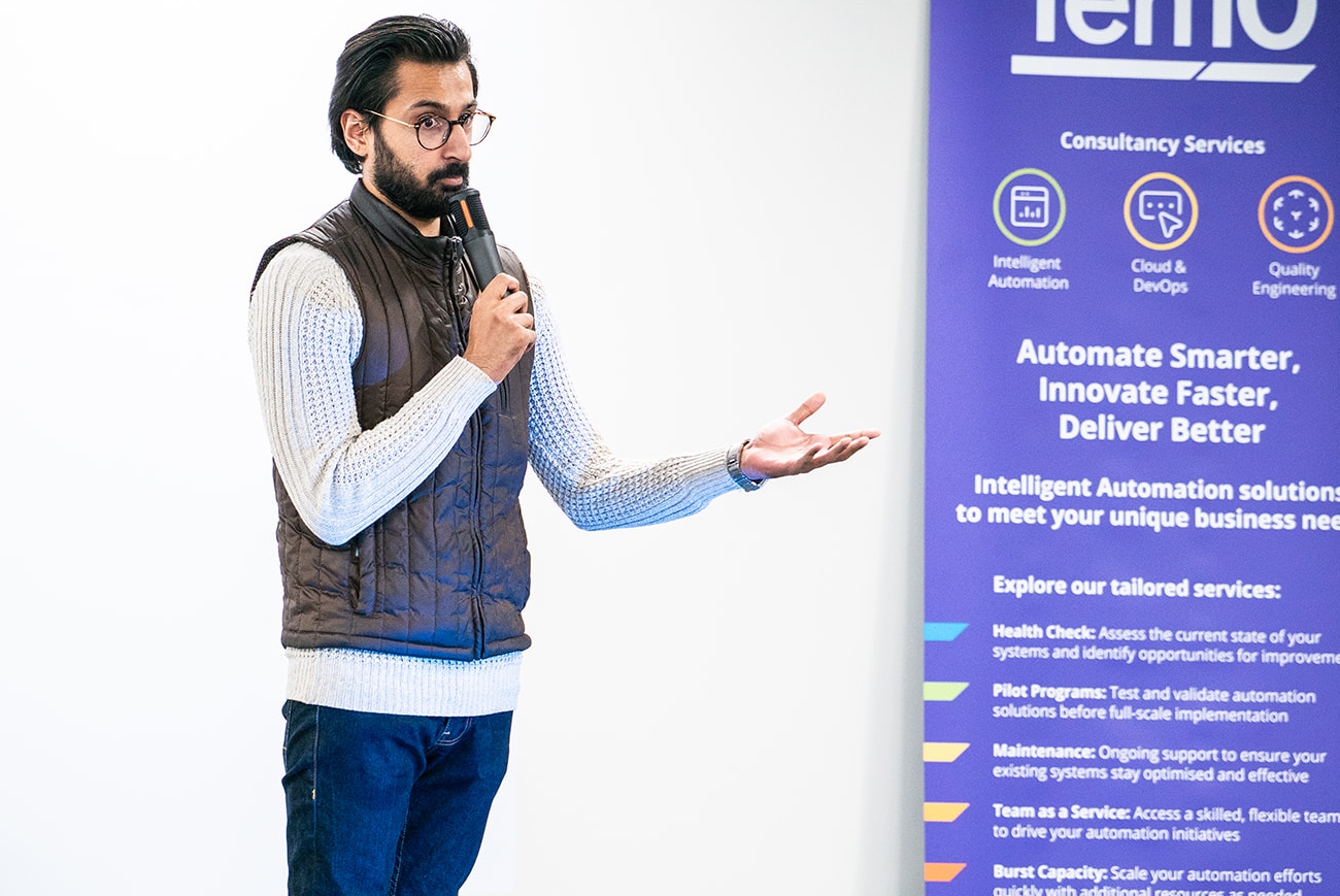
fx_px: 6556
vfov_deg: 7.8
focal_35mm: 176
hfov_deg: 11.7
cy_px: 375
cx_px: 601
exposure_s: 1/125
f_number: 5.6
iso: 3200
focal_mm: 143
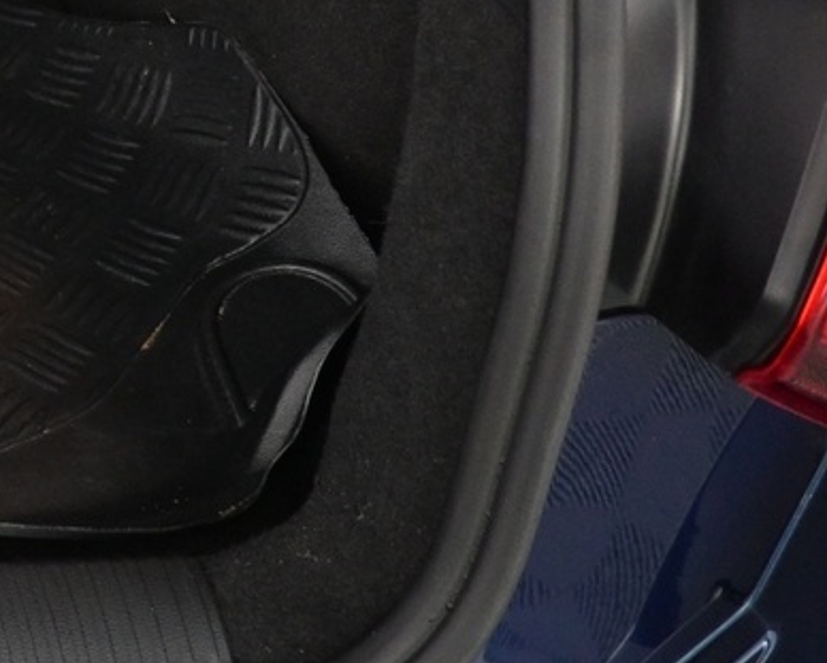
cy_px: -382
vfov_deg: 15.0
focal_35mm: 94
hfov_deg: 16.0
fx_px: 2302
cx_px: -812
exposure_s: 1/25
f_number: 3.5
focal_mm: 16
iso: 1600
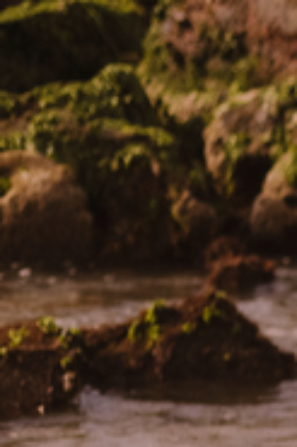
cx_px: 1309
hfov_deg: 3.9
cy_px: 616
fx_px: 4017
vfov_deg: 6.3
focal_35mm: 324
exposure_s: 1/8000
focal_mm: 50
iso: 200
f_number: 2.5
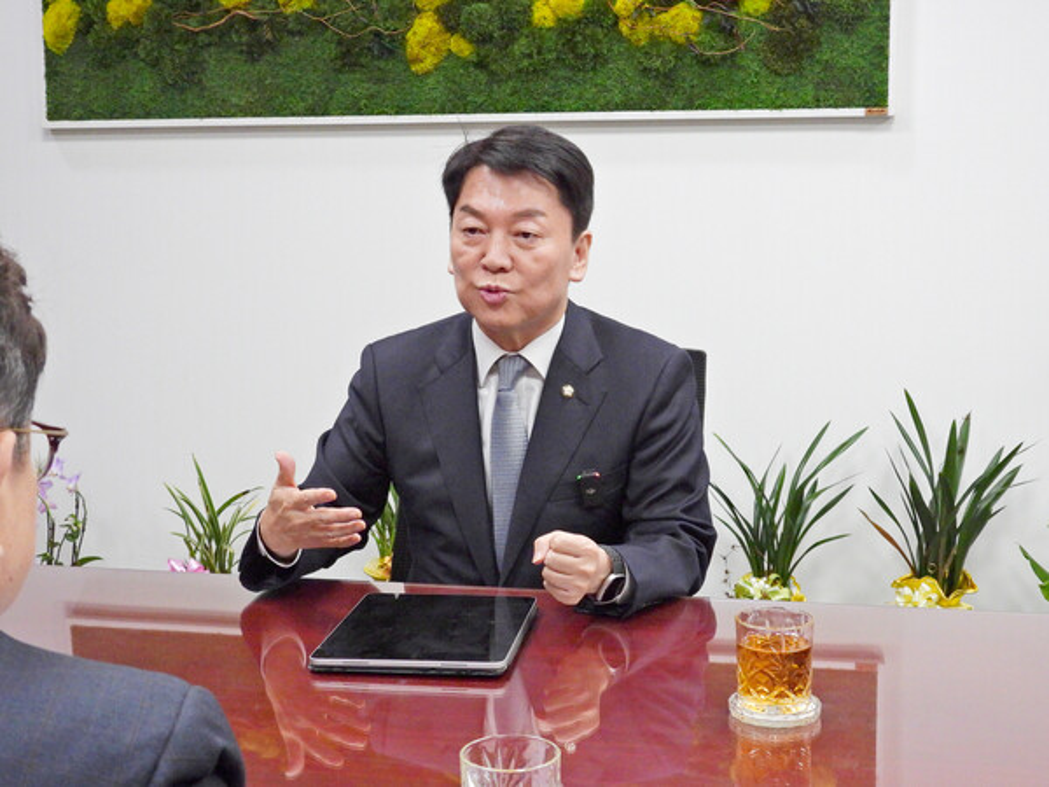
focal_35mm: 50
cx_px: 524
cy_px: 394
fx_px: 1515
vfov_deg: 29.1
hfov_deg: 38.2
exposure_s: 1/125
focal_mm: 8.9
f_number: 3.5
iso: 1100
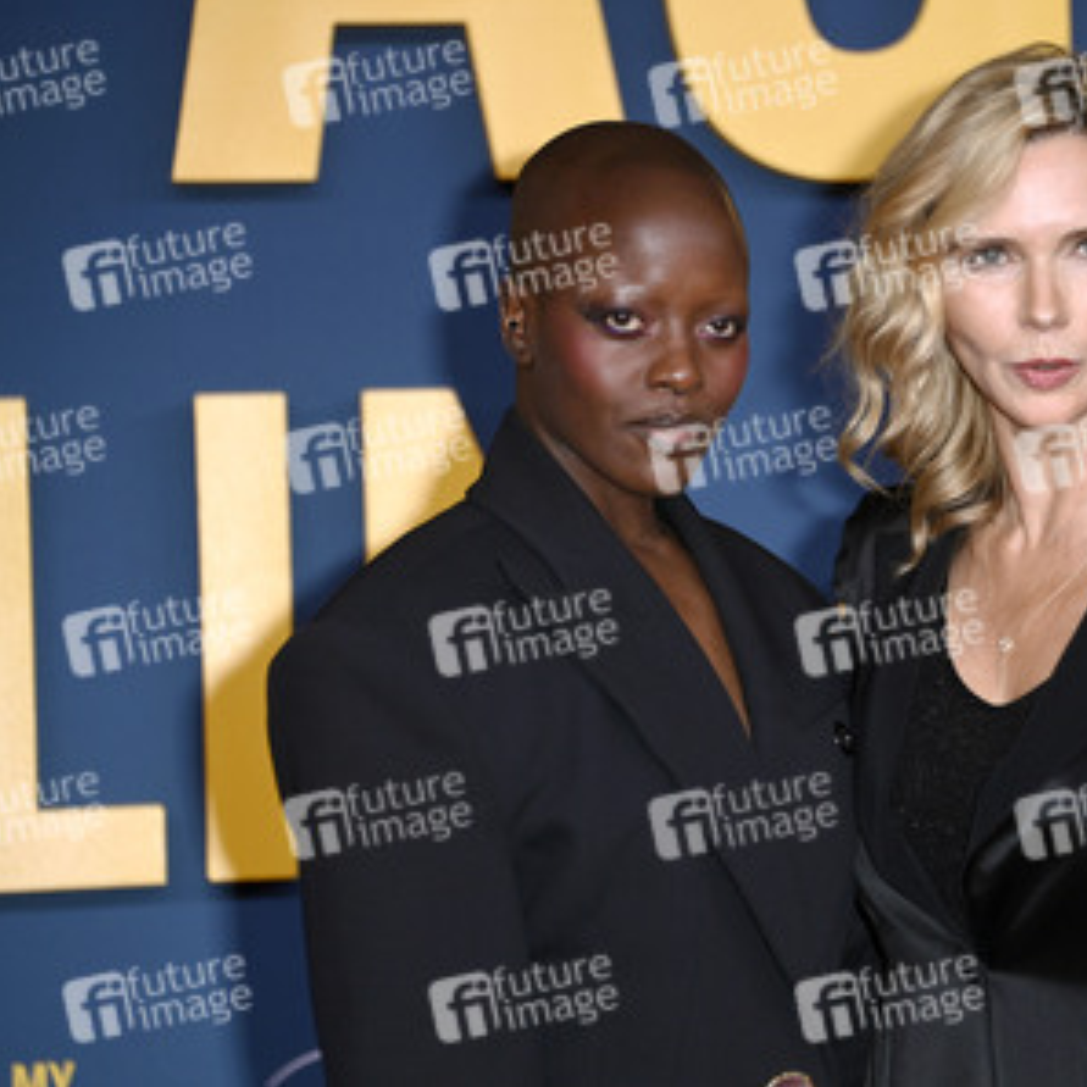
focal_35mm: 219
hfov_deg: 8.0
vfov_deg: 8.0
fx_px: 7780
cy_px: 542
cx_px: 792
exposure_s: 1/200
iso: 800
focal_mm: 170
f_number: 5.6
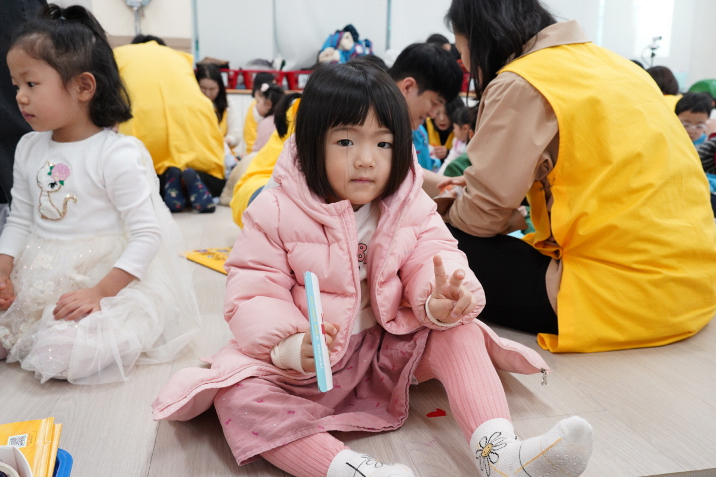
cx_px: 358
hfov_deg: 60.3
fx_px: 617
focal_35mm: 31
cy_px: 238
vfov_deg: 42.3
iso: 2500
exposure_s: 1/60
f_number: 7.1
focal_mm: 31
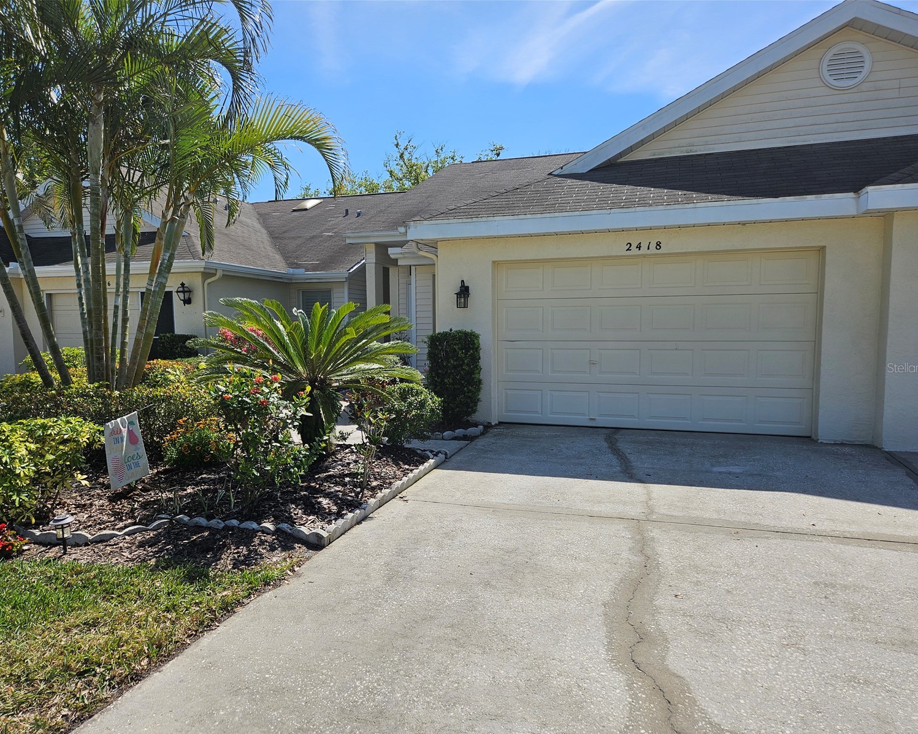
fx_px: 652
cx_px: 454
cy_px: 367
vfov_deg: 58.8
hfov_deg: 70.3
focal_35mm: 24
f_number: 1.8
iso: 25
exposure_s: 1/2271
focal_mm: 5.4
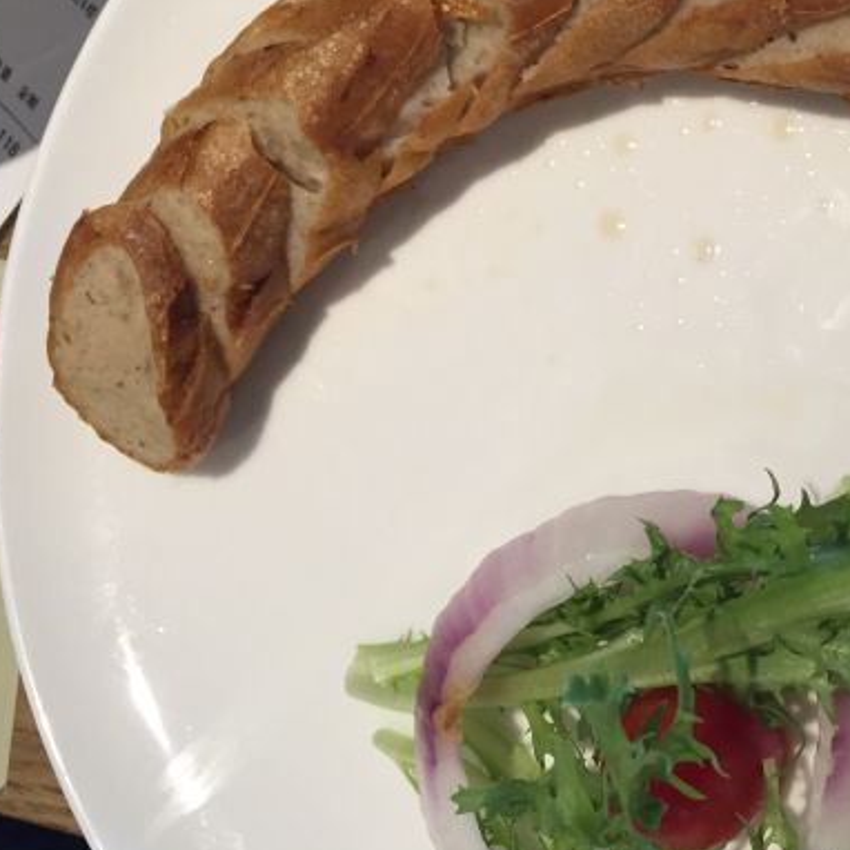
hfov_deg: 34.7
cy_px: 364
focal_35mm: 47
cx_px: 710
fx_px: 1306
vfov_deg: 36.0
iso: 160
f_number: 2.2
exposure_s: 1/33
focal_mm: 4.15
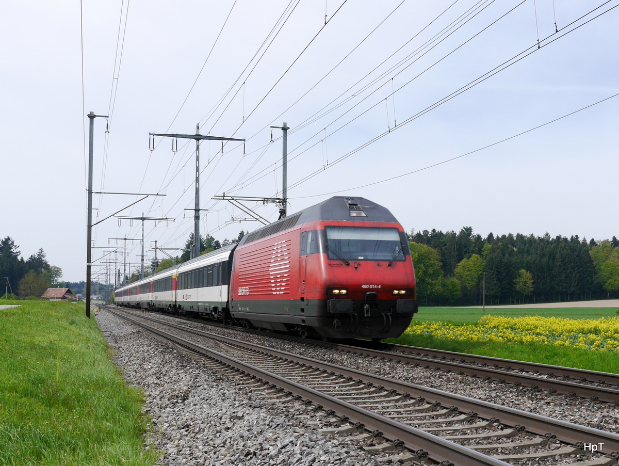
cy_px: 233
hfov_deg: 51.3
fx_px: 645
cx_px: 310
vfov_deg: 39.7
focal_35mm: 36
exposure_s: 1/320
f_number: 8
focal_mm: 18
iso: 160
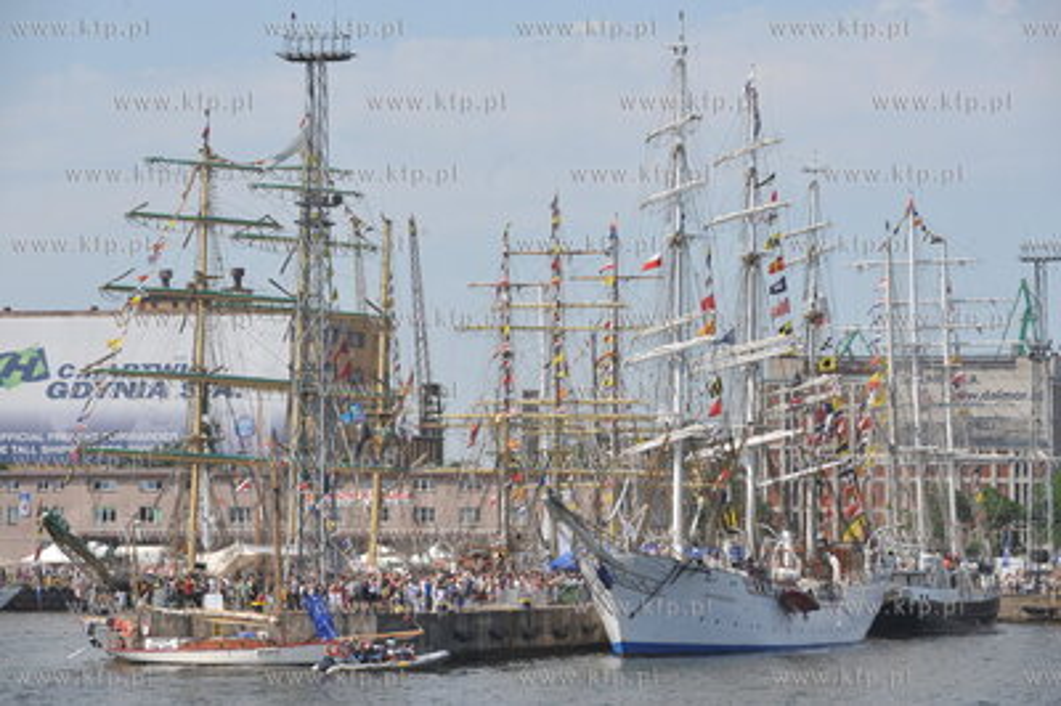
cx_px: 530
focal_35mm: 130
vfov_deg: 10.5
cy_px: 353
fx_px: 3828
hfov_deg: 15.8
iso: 500
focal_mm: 130
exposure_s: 1/1600
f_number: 8
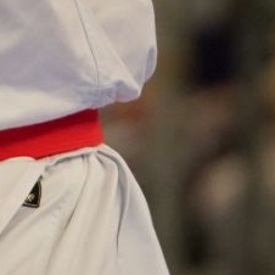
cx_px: -276
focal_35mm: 2035
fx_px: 18290
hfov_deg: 0.9
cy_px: -215
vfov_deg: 0.9
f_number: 2.8
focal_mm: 200
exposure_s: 1/1000
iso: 1600
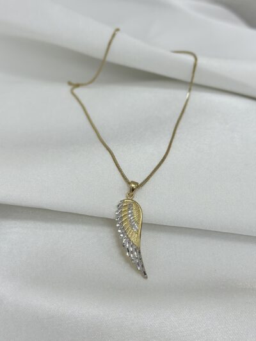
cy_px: 170
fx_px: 473
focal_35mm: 48
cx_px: 128
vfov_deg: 39.6
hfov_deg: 30.3
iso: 80
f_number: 1.78
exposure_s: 1/574
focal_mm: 6.86
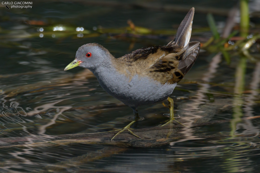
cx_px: 130
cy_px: 86
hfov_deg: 3.4
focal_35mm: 600
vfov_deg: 2.3
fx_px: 4333
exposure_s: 1/3200
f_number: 9
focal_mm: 600
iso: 1600
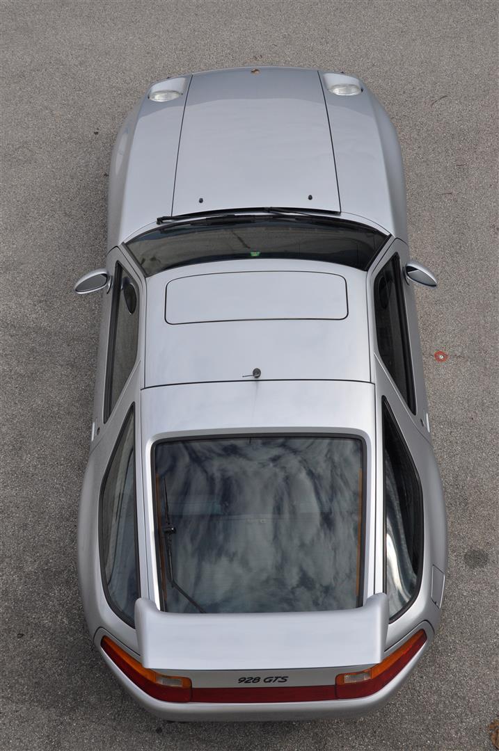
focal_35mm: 66
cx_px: 250
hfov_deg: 20.6
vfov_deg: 30.5
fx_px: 1376
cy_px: 376
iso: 500
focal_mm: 44
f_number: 9
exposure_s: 1/320
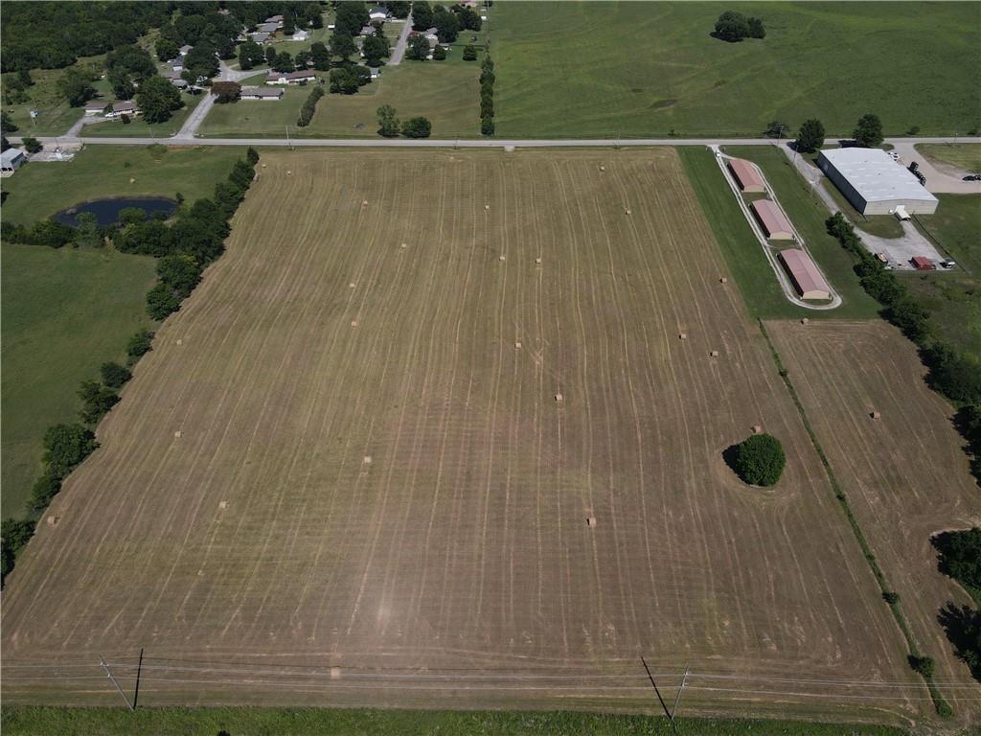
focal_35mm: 24
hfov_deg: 71.6
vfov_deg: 56.8
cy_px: 368
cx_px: 490
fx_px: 680
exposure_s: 1/1000
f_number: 2.8
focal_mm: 4.5
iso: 100
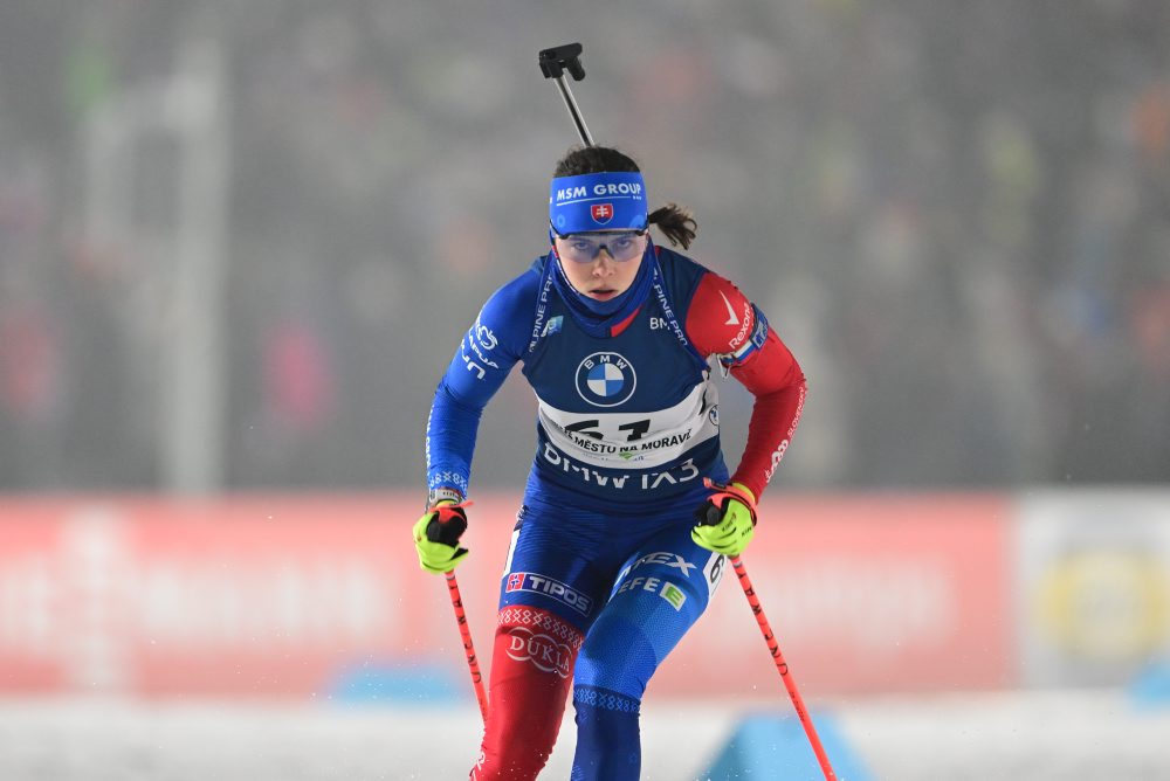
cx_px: 585
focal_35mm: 400
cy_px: 390
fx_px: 13007
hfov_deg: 5.2
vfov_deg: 3.4
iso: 2000
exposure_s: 1/1000
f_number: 2.8
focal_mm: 400
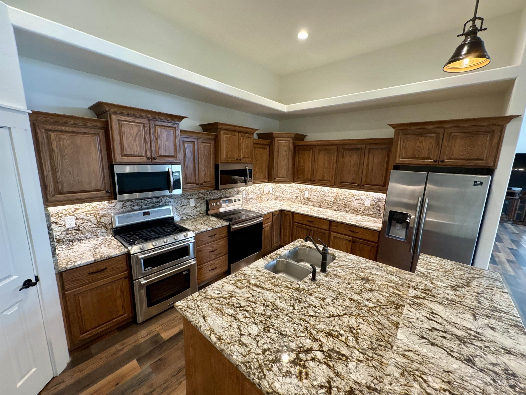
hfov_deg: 102.1
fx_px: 213
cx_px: 263
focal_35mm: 14
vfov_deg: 85.7
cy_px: 198
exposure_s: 1/60
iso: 400
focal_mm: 2.22
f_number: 2.2
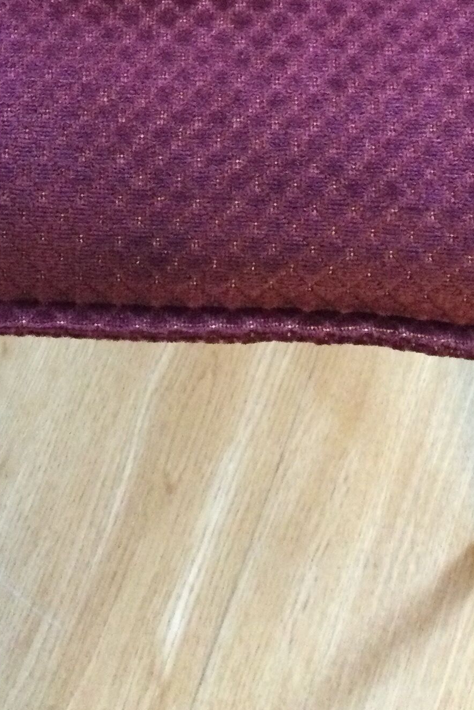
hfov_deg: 17.3
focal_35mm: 79
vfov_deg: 23.8
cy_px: -95
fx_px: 1560
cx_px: 176
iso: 200
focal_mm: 3.3
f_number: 2.4
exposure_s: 1/17
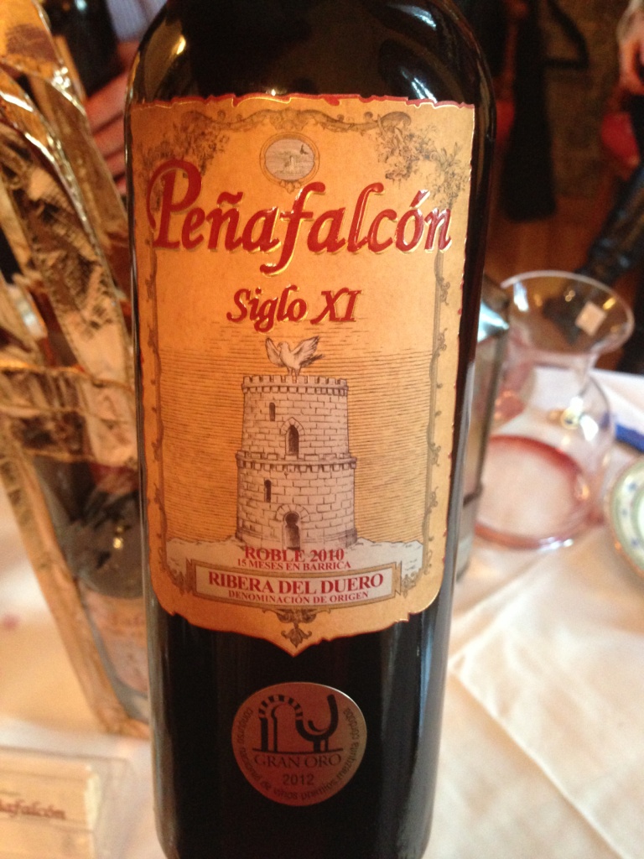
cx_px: 322
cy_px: 430
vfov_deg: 55.4
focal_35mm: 33
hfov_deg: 42.9
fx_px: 819
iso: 400
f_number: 2.4
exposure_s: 1/15
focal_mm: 4.13
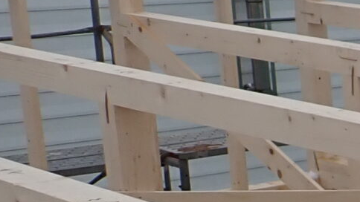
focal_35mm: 144
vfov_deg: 8.3
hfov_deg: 11.7
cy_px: 257
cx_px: 908
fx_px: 1374
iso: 100
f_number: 8
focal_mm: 4.5
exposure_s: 1/160
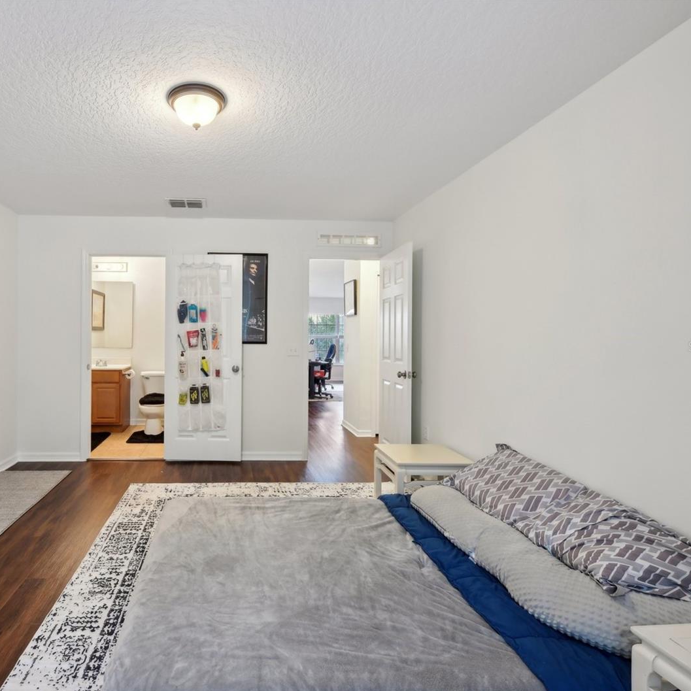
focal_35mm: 18
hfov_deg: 77.8
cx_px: 224
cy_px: 346
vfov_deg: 80.7
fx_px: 407
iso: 400
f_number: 8
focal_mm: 14
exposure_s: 1/5
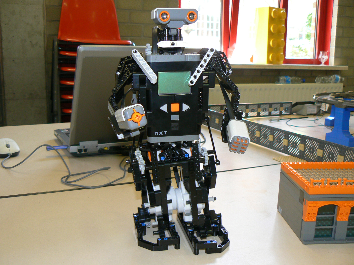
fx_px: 368
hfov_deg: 51.4
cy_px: 132
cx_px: 177
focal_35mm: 36
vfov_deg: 39.7
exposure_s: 1/25
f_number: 2.8
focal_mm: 6
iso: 100
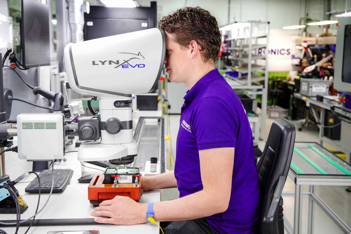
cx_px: 176
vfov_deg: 28.1
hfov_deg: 41.1
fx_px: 468
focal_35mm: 48
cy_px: 117
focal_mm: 48
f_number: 5.6
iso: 800
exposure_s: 1/60
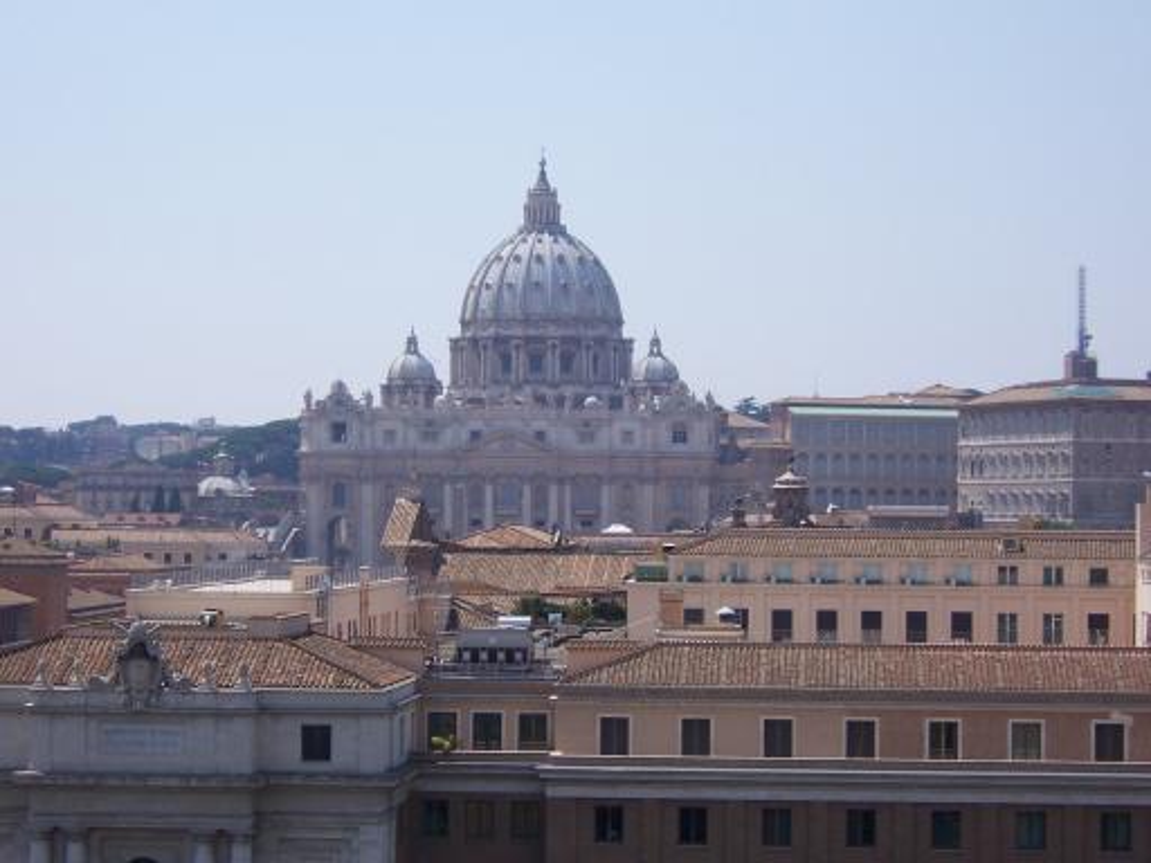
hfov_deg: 19.6
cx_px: 576
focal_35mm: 100
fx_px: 3325
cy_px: 432
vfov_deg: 14.8
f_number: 4.9
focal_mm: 16.6
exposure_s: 1/750
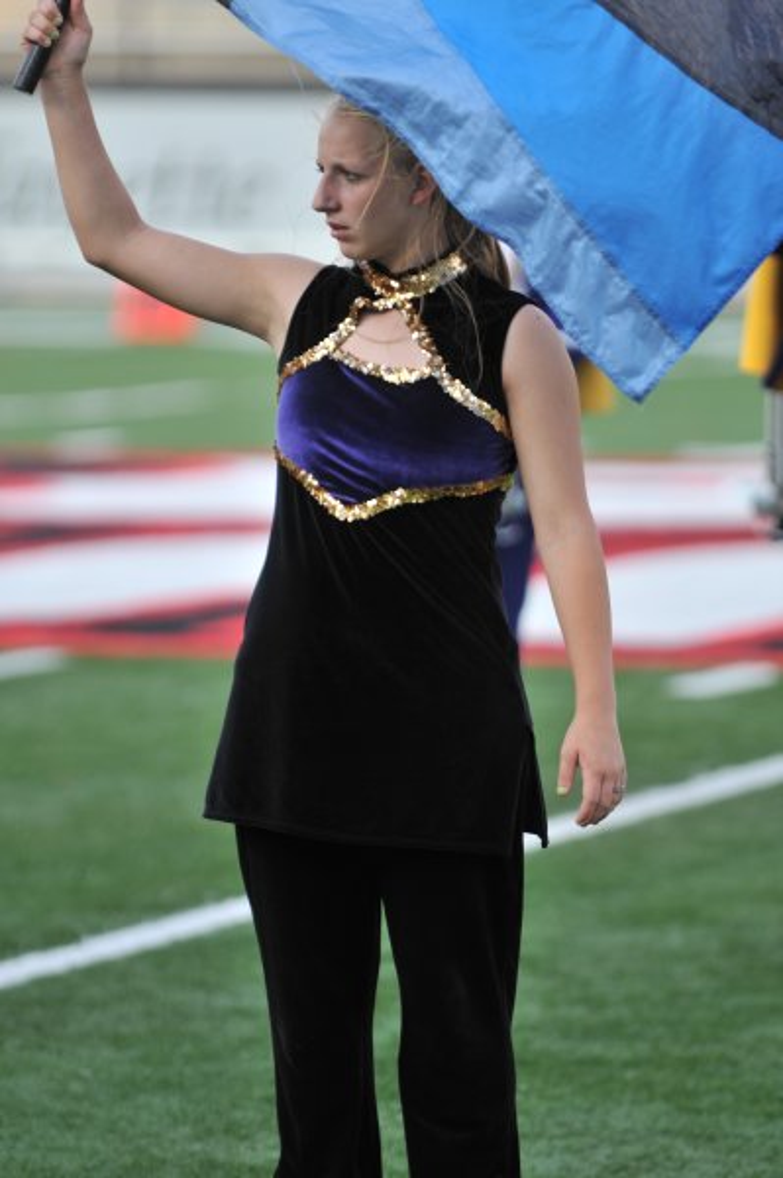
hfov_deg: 4.6
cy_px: 589
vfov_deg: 6.9
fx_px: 9804
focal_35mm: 300
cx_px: 392
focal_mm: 200
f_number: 2.8
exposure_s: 1/640
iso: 200
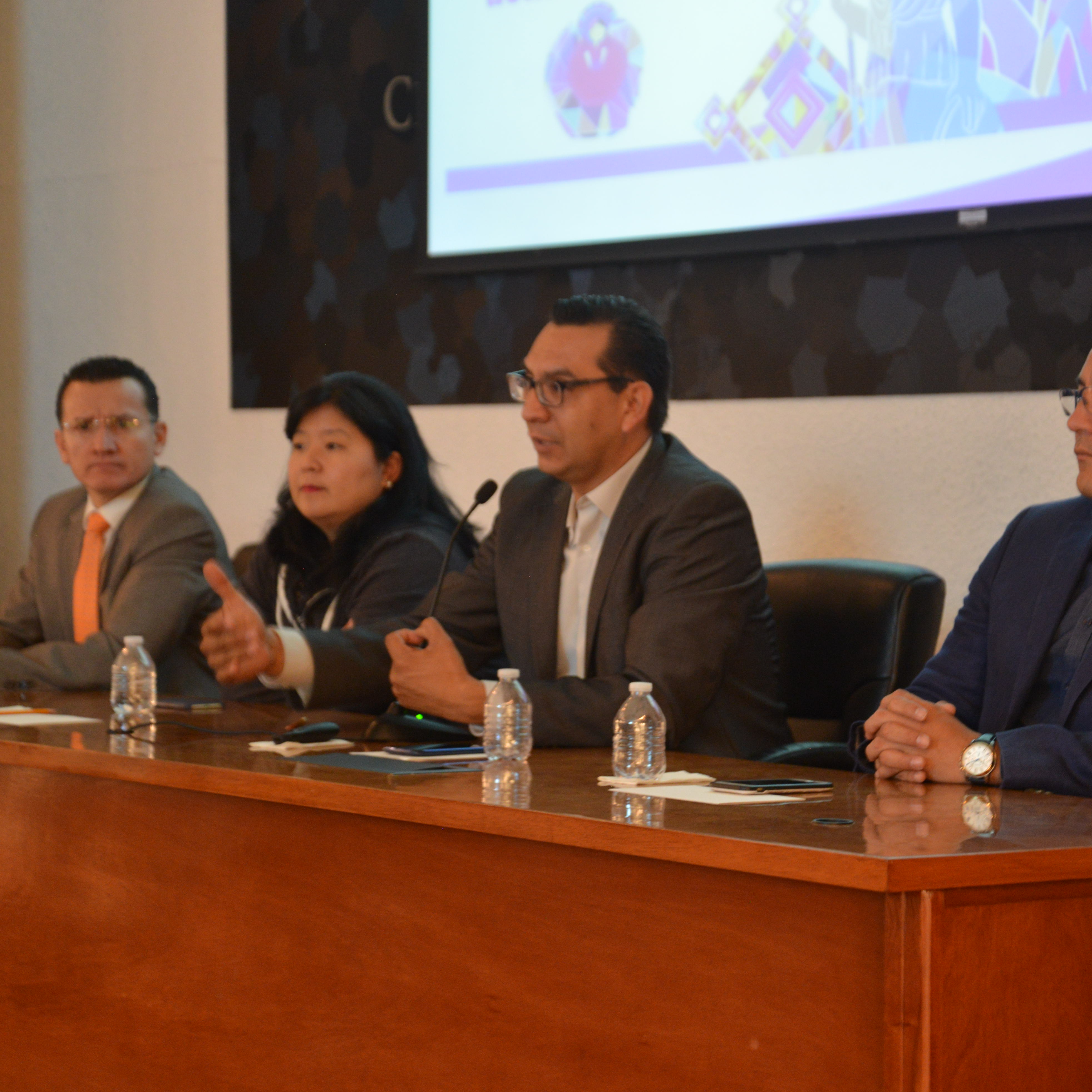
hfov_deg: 20.1
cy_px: 541
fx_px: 3069
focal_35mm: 86
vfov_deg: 20.2
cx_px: 659
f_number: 4.5
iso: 1600
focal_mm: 66
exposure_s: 1/5
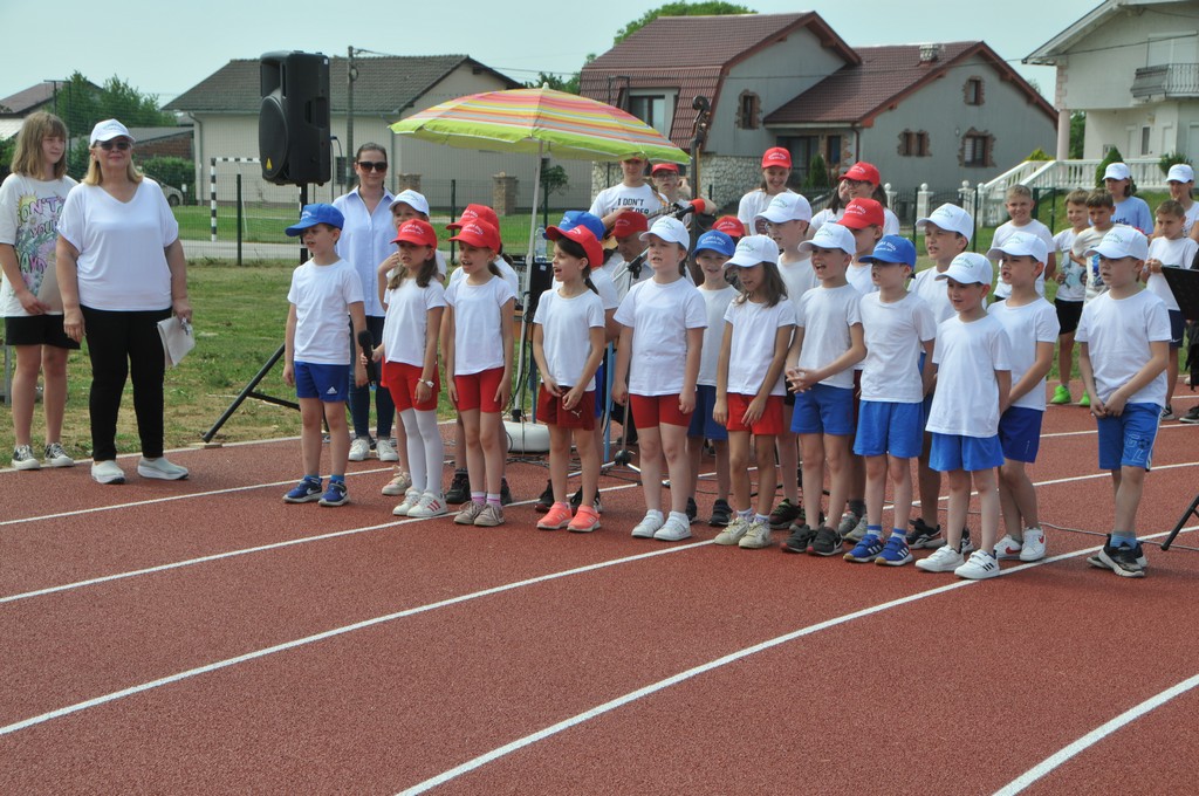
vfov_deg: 18.1
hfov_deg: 27.0
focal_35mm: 75
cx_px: 600
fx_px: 2495
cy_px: 398
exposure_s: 1/250
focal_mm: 50
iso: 200
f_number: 8
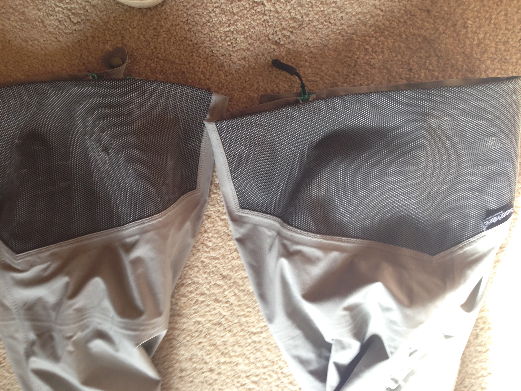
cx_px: 260
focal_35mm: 33
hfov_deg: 55.4
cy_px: 196
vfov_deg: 42.9
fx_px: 497
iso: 50
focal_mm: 4.12
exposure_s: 1/24
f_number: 2.4
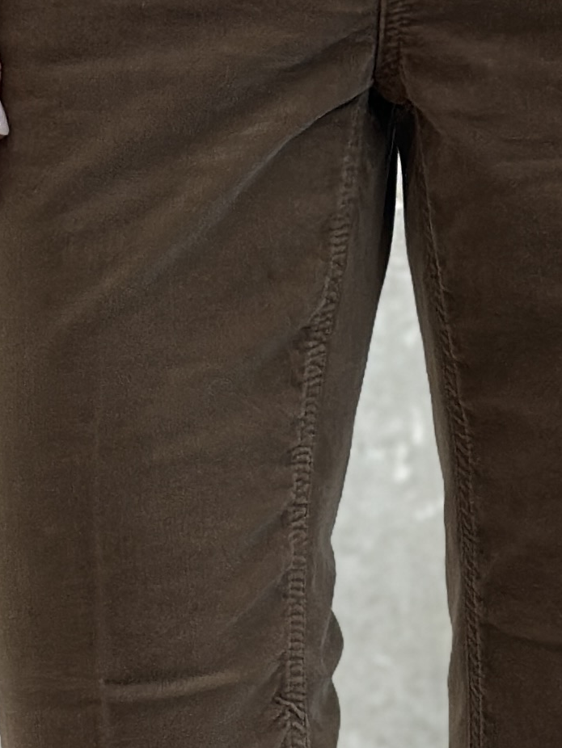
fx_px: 4522
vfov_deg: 9.4
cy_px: 704
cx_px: 326
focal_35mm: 209
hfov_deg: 7.1
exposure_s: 1/50
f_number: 1.78
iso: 80
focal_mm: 6.86
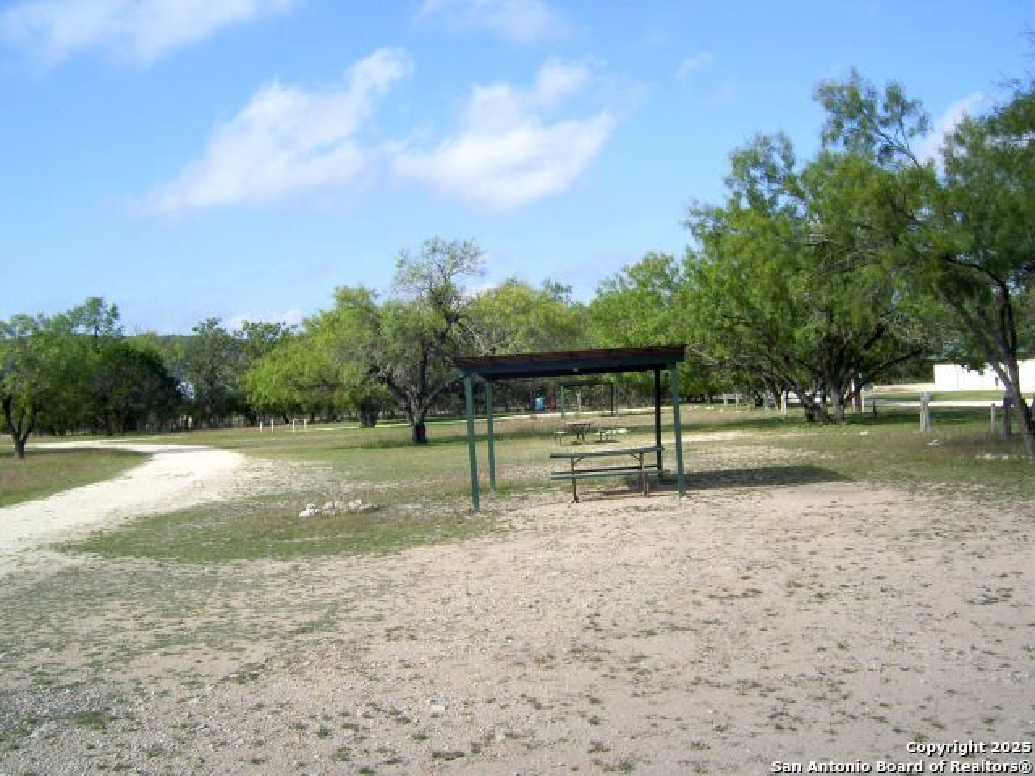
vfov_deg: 39.7
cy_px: 388
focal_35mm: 36
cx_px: 518
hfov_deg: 51.4
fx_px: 1076
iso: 80
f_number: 4.8
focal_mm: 6
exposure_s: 1/500
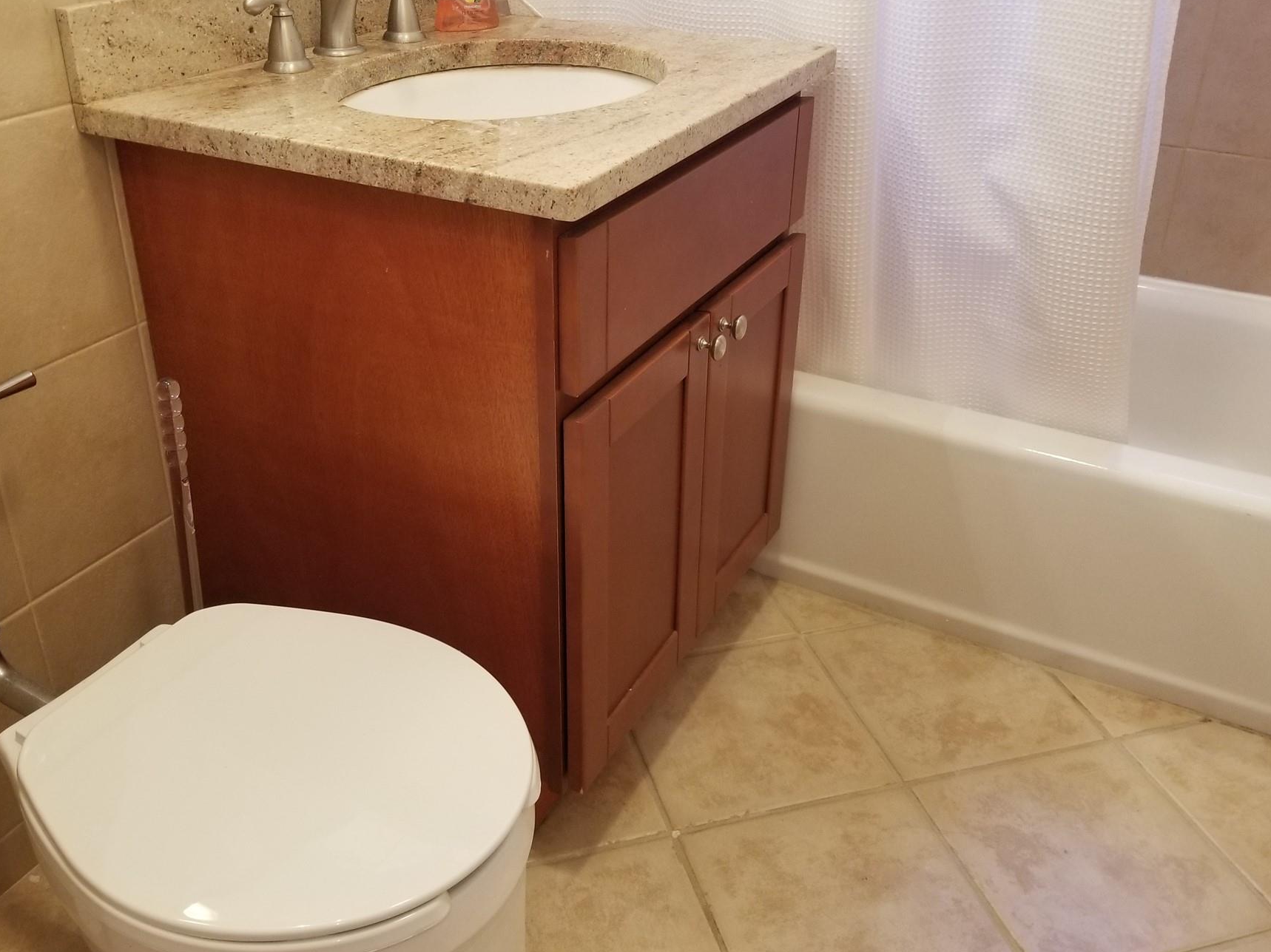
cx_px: 636
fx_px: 1138
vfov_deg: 45.4
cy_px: 422
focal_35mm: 31
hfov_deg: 58.4
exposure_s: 1/30
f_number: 1.7
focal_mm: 4.25
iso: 160
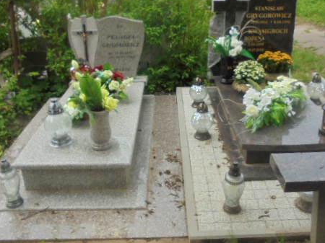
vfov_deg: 38.4
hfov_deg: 50.1
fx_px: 347
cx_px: 173
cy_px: 94
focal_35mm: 37
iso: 100
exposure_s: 1/250
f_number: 3.5
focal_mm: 4.6
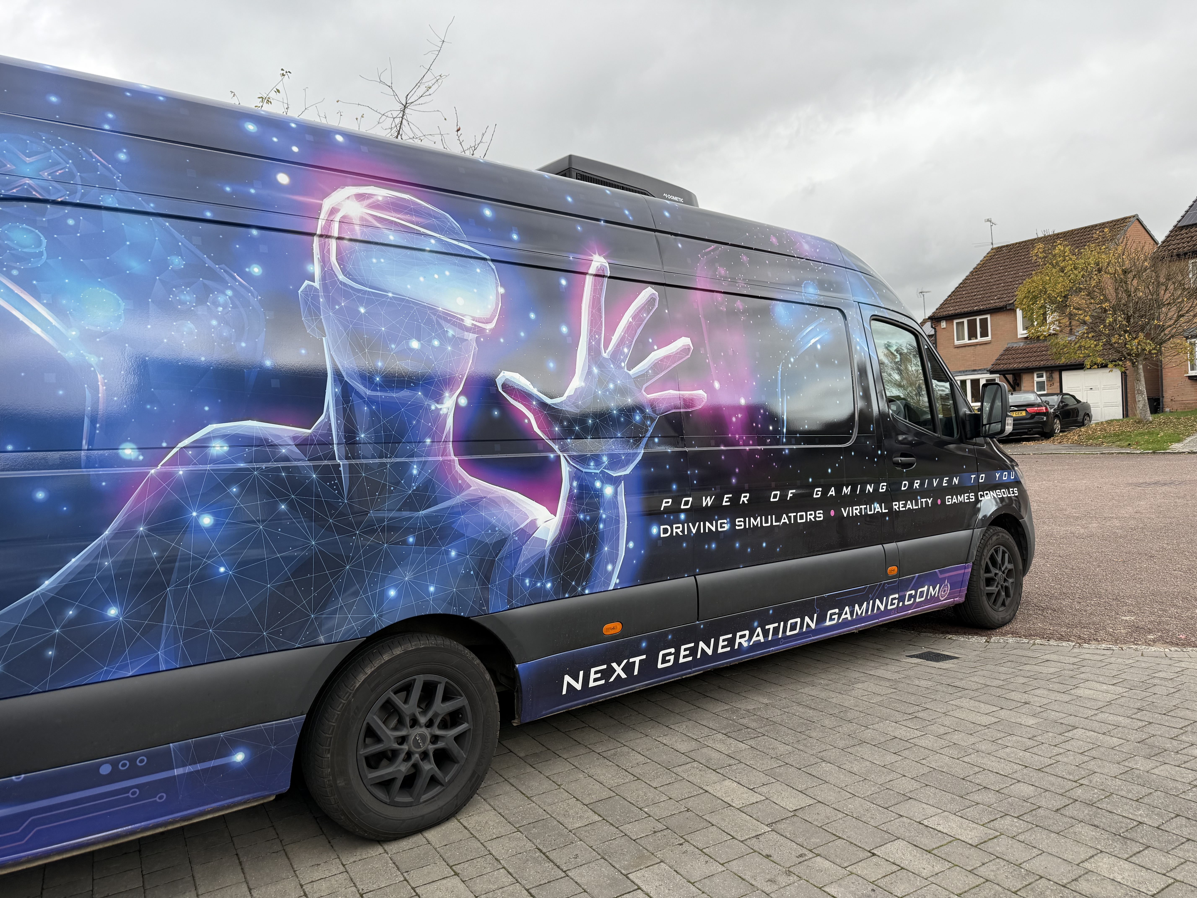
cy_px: 449
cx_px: 598
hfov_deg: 71.6
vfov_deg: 56.8
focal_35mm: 24
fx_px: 830
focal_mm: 6.76
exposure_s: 1/677
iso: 80
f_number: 1.78
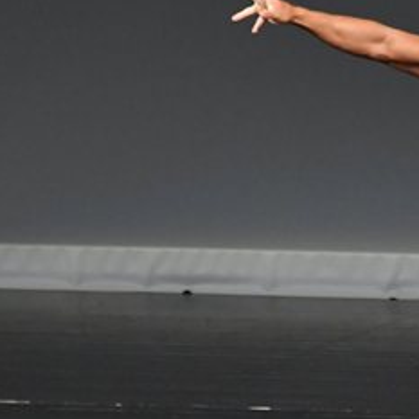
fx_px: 11585
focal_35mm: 846
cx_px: 546
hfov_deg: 2.1
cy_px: 259
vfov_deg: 2.1
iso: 4000
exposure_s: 1/400
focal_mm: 200
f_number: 5.6
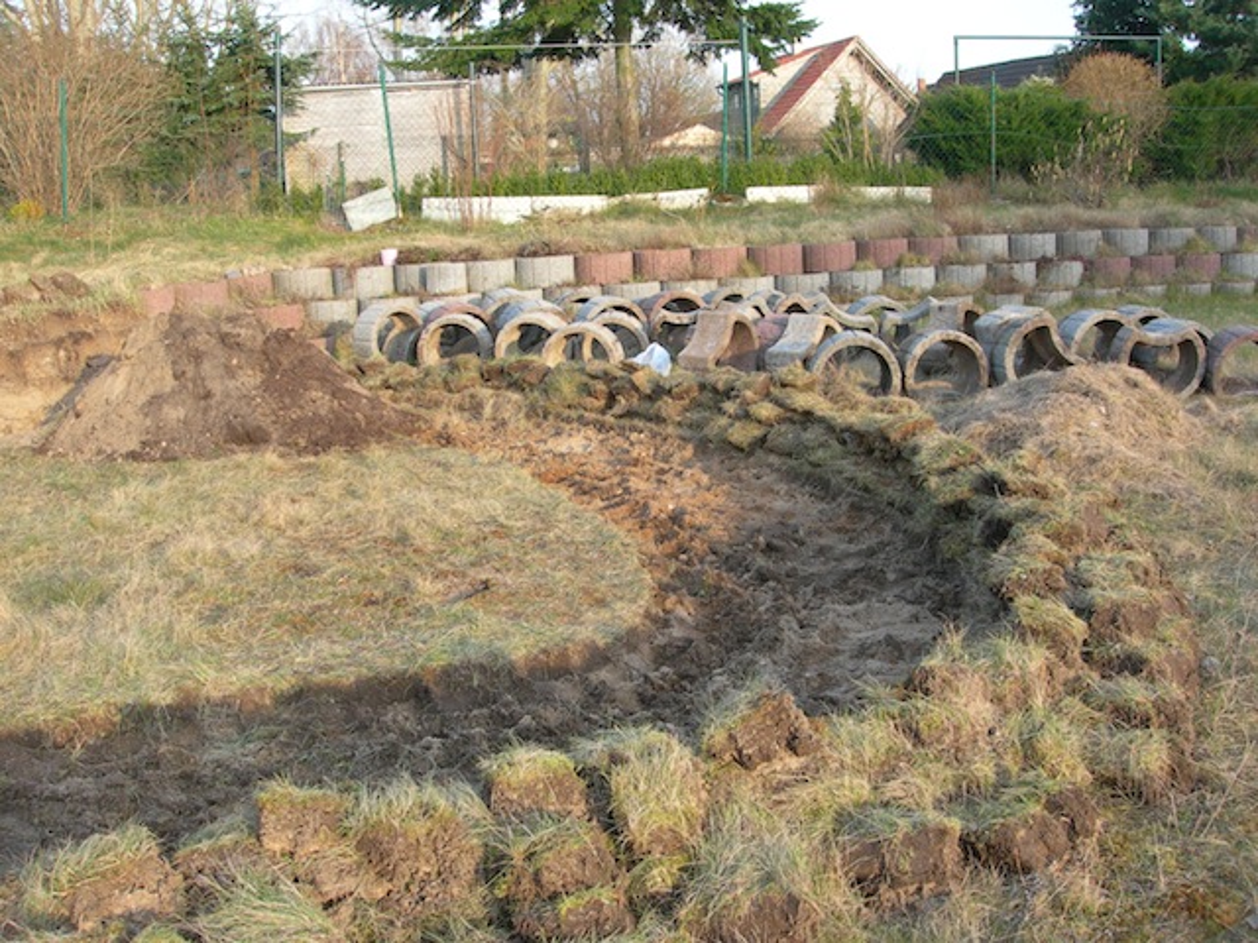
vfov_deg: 37.7
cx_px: 629
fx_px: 1381
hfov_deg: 49.0
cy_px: 472
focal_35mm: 38
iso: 50
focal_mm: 7.8
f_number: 4.8
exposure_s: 1/66.5
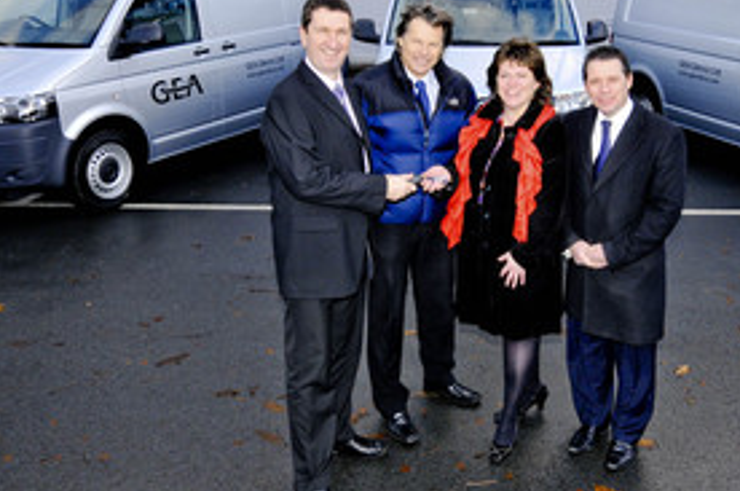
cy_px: 166
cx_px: 475
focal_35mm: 38
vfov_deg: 34.6
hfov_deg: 50.1
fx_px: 780
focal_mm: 14
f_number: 6.3
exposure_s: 1/125
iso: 400
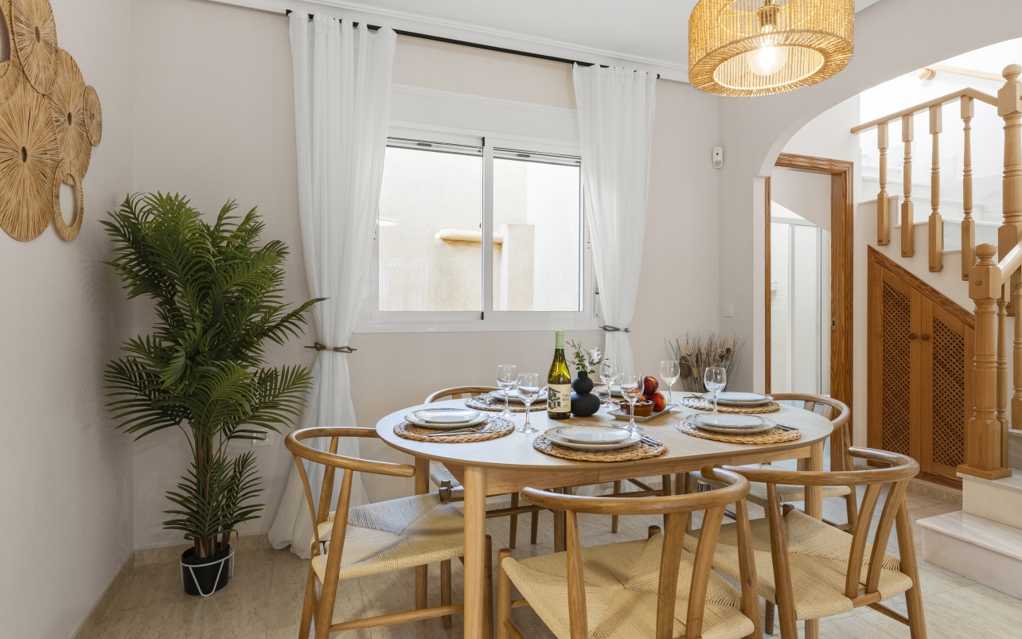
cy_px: 324
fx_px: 557
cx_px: 533
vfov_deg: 59.7
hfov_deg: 85.0
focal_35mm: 20
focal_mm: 14
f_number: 8
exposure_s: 1/6
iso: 320
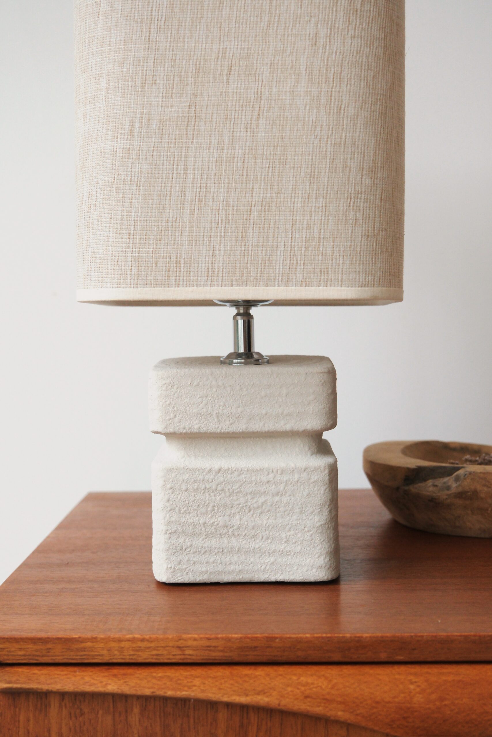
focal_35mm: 53
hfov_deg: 25.5
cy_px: 368
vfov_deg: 37.5
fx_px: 1086
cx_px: 246
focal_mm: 35
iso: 250
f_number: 2.8
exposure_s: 1/52
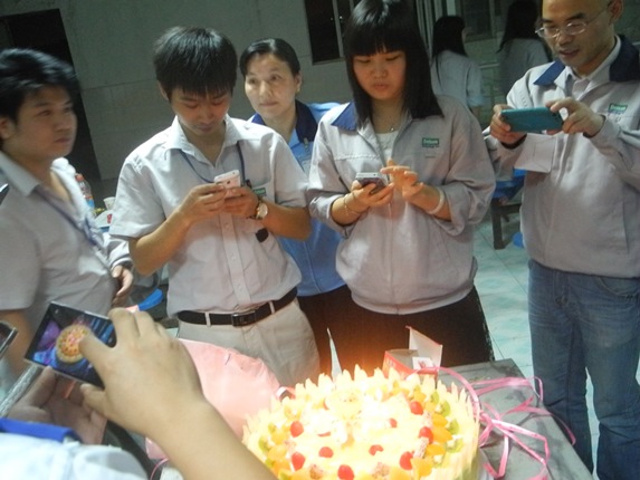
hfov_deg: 45.8
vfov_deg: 35.1
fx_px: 758
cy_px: 240
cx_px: 320
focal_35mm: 41
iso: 1250
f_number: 3.2
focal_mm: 8.8
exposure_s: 1/30
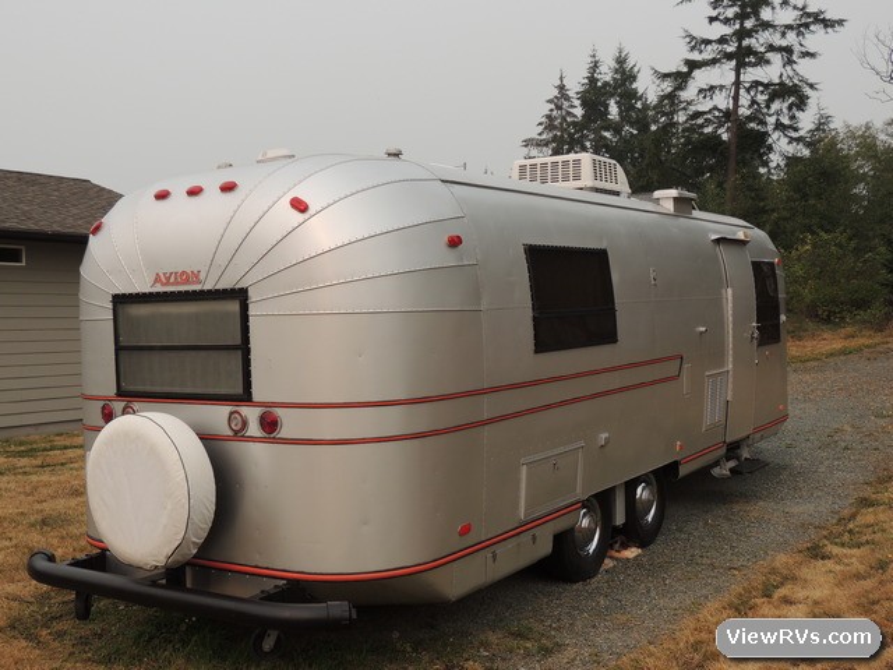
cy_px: 335
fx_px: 1032
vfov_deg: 36.0
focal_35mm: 40
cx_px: 446
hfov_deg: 46.8
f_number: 3.3
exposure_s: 1/1000
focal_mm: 7.1
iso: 100
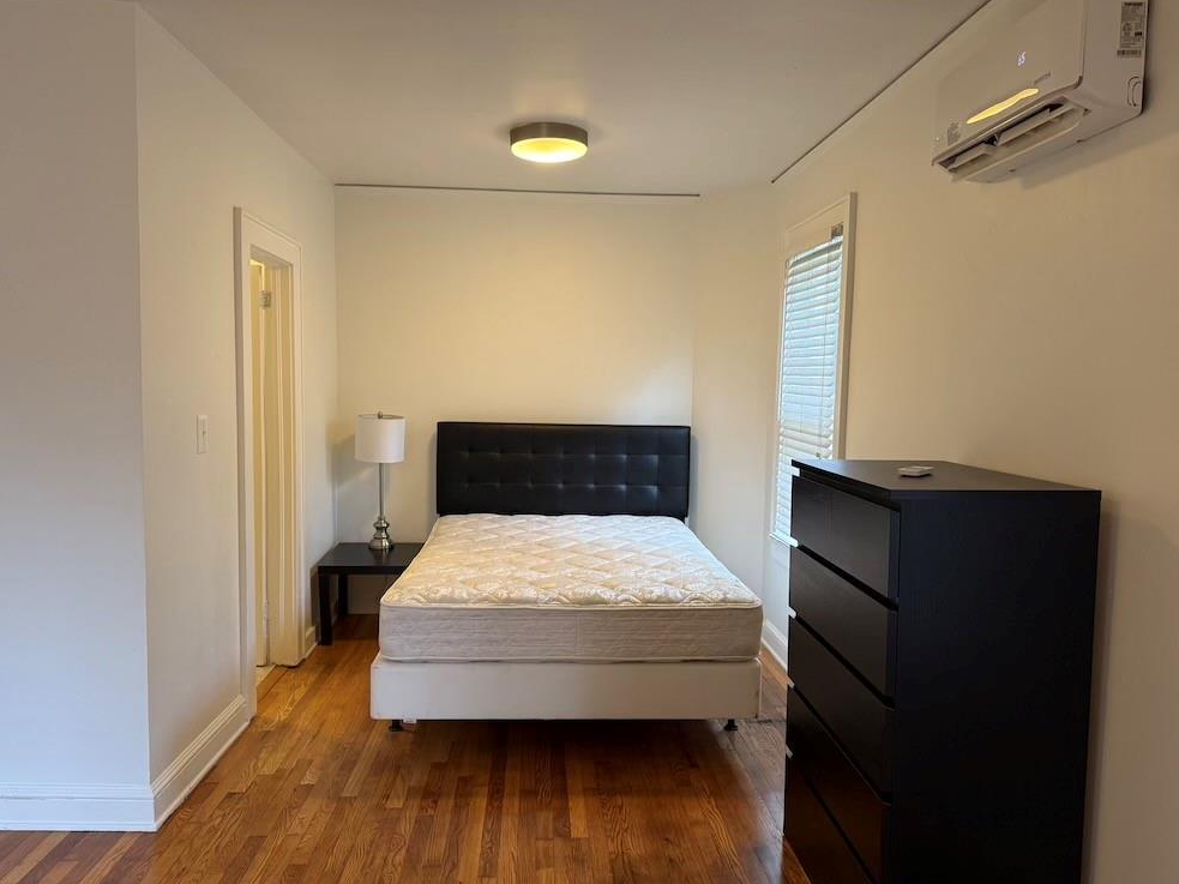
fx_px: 851
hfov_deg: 69.4
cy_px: 453
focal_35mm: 25
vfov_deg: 54.9
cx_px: 575
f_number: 1.78
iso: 200
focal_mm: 6.76
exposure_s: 1/60
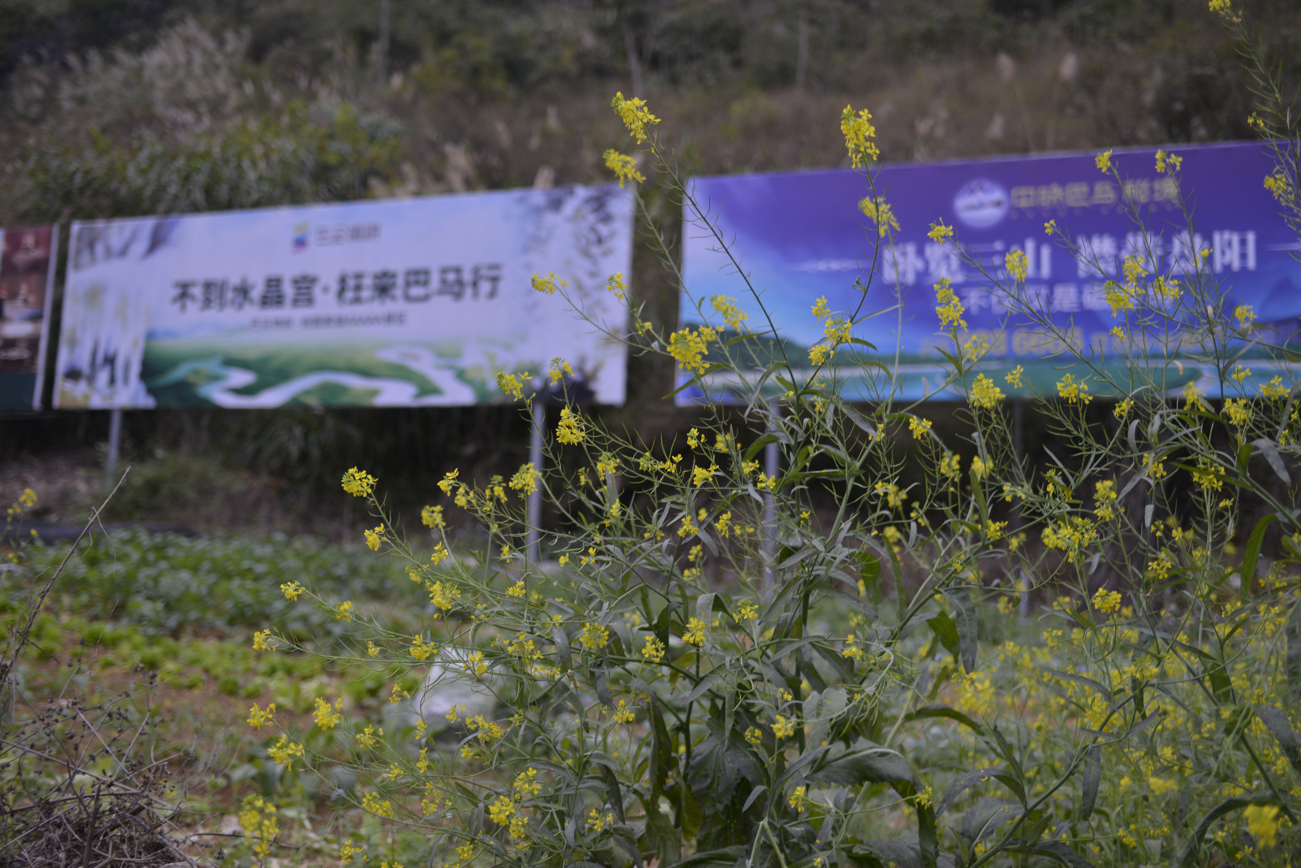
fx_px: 1265
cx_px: 650
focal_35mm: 35
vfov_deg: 37.9
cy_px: 434
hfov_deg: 54.4
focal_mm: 35
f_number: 2.2
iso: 320
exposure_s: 1/60
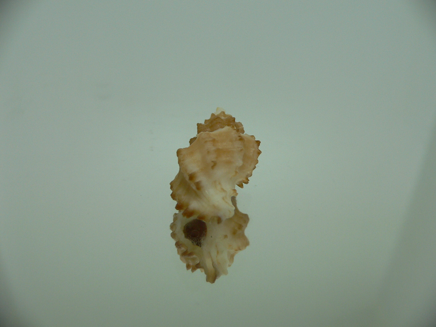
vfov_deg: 40.7
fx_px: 441
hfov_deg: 52.6
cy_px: 164
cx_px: 218
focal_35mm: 35
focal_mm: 4.6
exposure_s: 1/60
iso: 100
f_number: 2.8
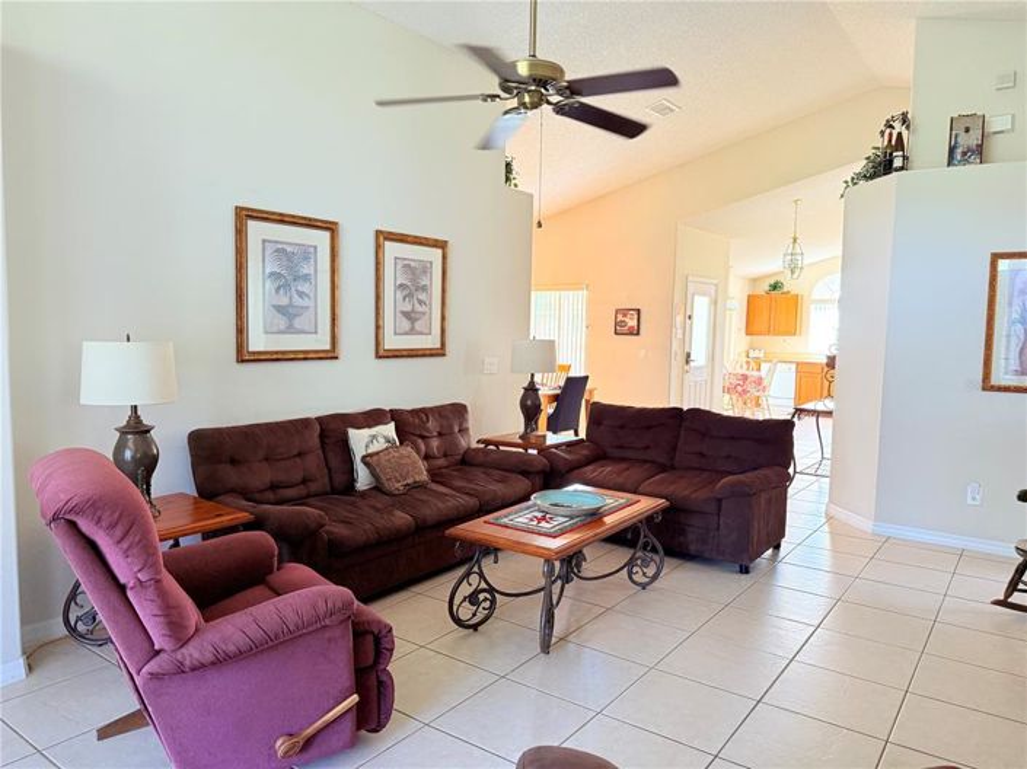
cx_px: 514
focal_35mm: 24
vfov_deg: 56.8
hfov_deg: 71.6
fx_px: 712
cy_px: 384
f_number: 1.78
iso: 200
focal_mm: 6.76
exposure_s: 1/60
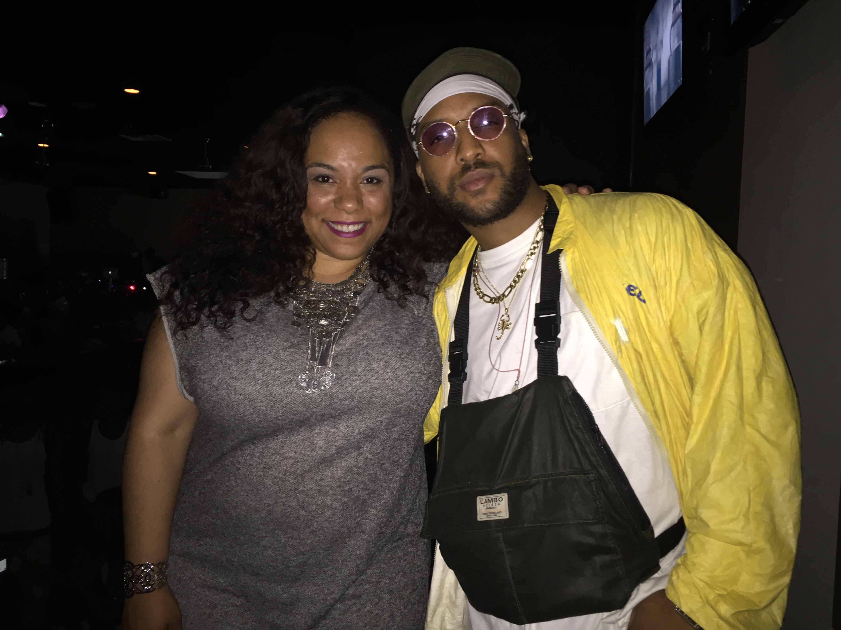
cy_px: 315
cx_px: 420
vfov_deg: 48.2
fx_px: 705
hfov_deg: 61.7
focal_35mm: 29
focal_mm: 4.15
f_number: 2.2
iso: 100
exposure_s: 1/16
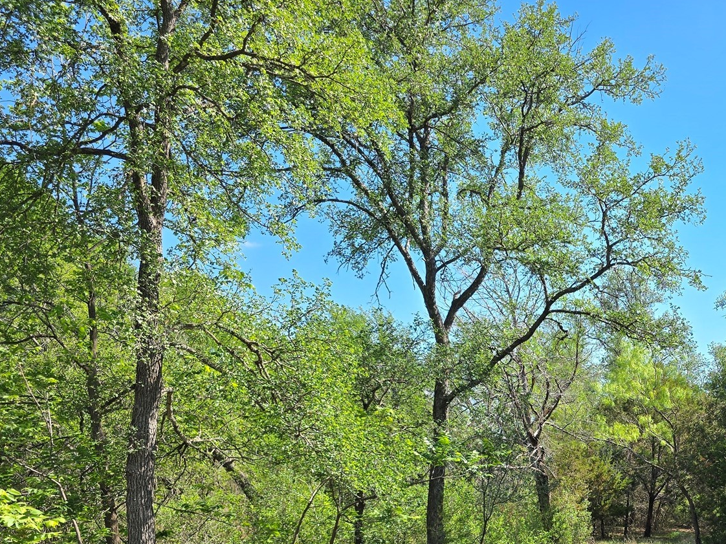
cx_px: 619
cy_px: 470
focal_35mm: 42
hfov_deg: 42.0
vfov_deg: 32.9
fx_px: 881
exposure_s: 1/381
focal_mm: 6.3
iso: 12
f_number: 1.7
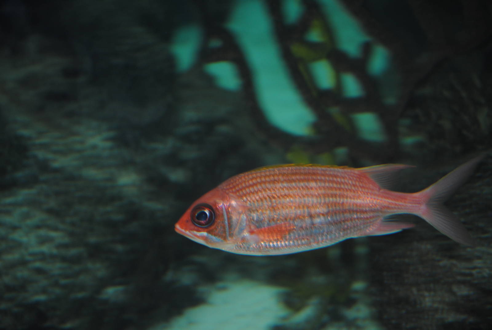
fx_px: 1334
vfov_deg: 14.1
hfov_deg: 20.9
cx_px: 246
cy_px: 165
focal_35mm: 98
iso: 200
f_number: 4.2
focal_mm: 65
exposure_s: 1/60
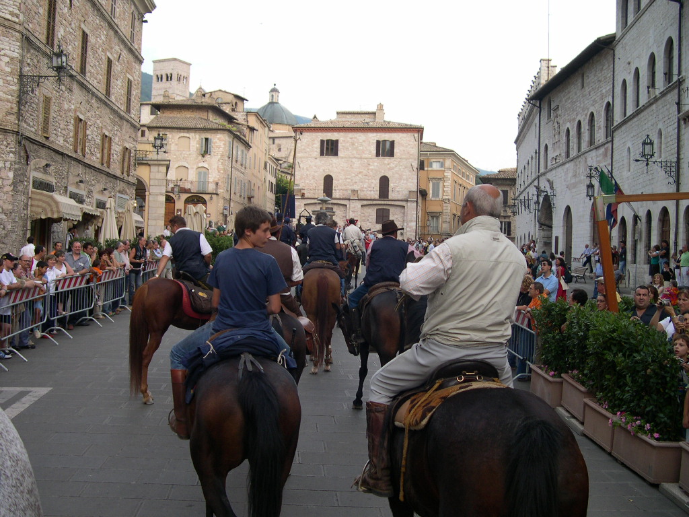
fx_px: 756
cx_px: 344
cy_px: 258
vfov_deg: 37.7
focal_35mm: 38
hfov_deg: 49.0
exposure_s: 1/180
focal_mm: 8
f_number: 2.8
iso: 100
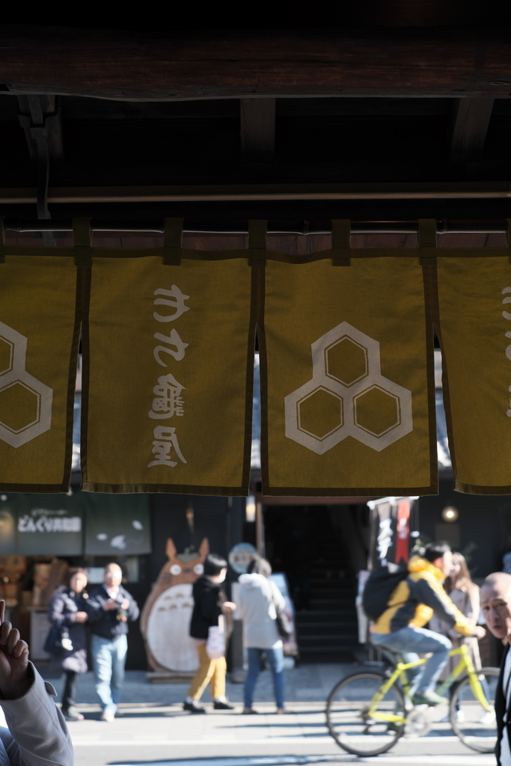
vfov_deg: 37.5
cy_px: 383
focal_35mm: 53
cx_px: 256
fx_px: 1128
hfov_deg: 25.5
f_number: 4
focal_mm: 35
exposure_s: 1/220
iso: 160
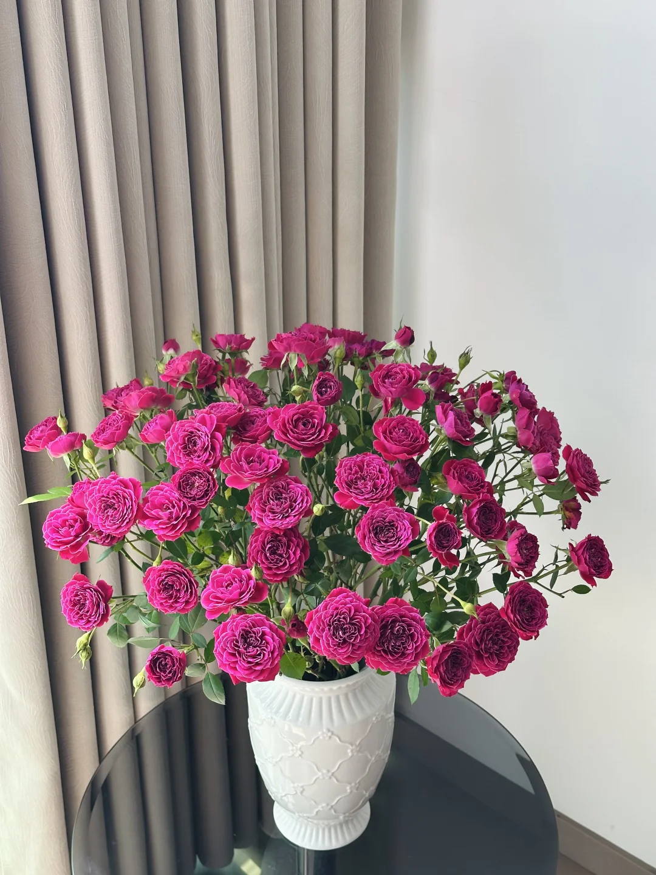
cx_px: 328
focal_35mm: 48
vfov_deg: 39.7
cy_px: 438
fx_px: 1213
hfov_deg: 30.3
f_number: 1.78
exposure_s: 1/121
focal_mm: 6.86
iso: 80
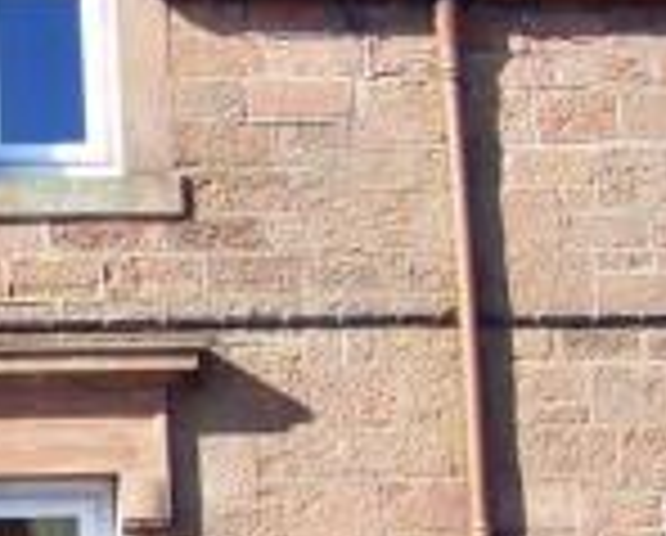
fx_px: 2726
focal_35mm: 138
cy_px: 394
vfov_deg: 11.2
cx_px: -380
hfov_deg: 13.1
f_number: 2.7
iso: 80
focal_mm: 6
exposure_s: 1/522
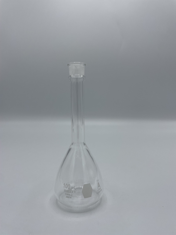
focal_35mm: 26
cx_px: 88
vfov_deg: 67.3
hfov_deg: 53.1
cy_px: 118
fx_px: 176
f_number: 1.6
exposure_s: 1/720
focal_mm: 4.2
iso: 32
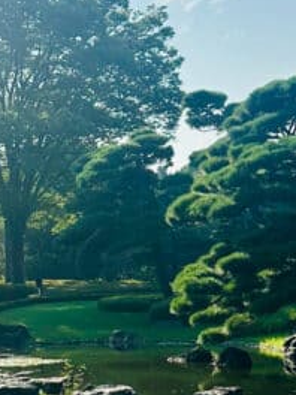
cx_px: 61
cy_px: 349
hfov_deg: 15.8
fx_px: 1060
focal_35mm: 93
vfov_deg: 20.7
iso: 80
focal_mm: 6.86
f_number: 1.78
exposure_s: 1/8197
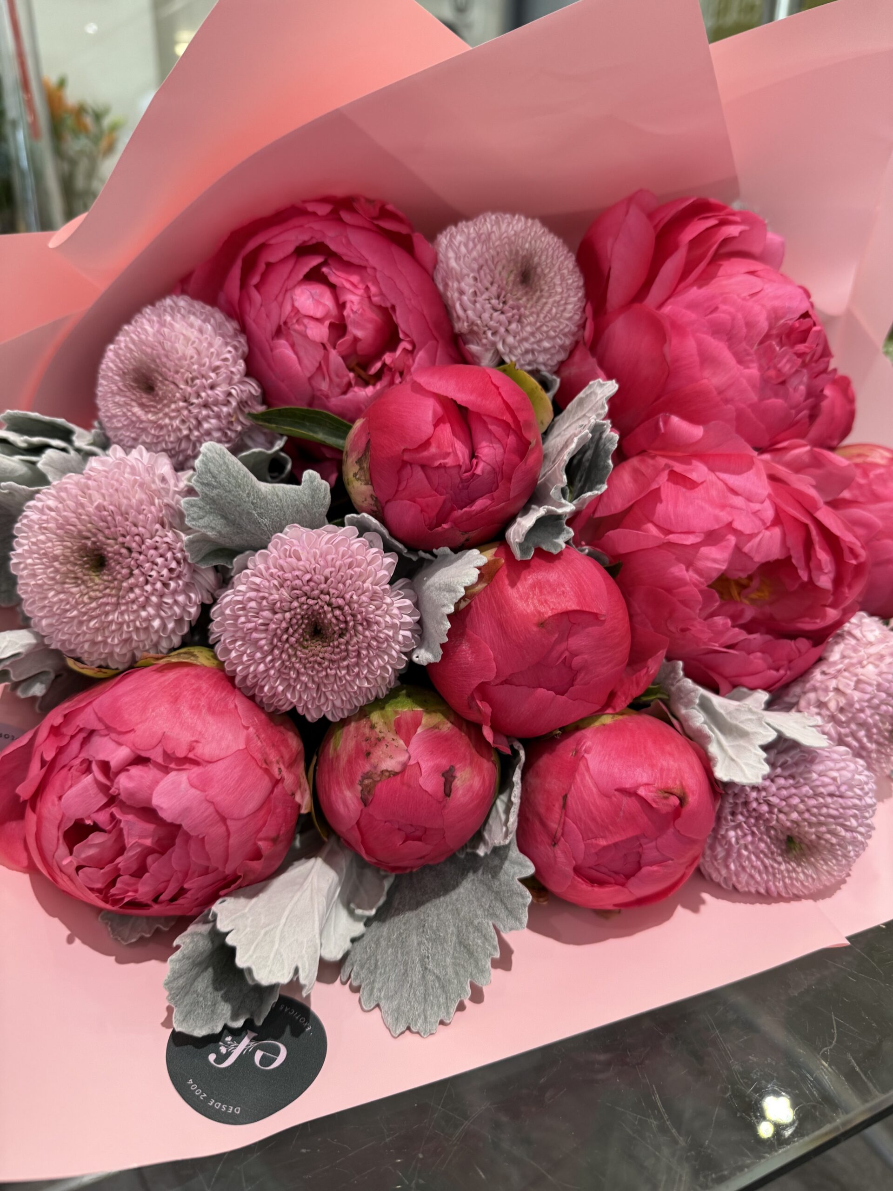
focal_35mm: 24
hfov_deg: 56.8
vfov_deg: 71.6
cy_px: 596
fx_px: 826
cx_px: 446
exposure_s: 1/50
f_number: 1.78
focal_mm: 6.76
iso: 125
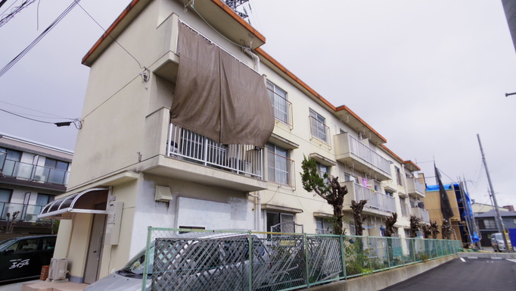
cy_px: 151
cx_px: 253
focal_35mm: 19
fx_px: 260
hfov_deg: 89.5
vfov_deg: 58.4
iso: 200
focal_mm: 3.8
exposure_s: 1/800
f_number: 4.5
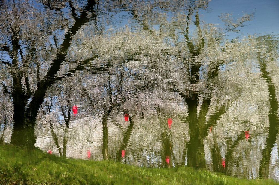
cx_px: 140
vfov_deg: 15.2
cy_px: 92
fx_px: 697
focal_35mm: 90
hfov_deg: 22.6
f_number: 7.1
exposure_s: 1/320
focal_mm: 60
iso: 200
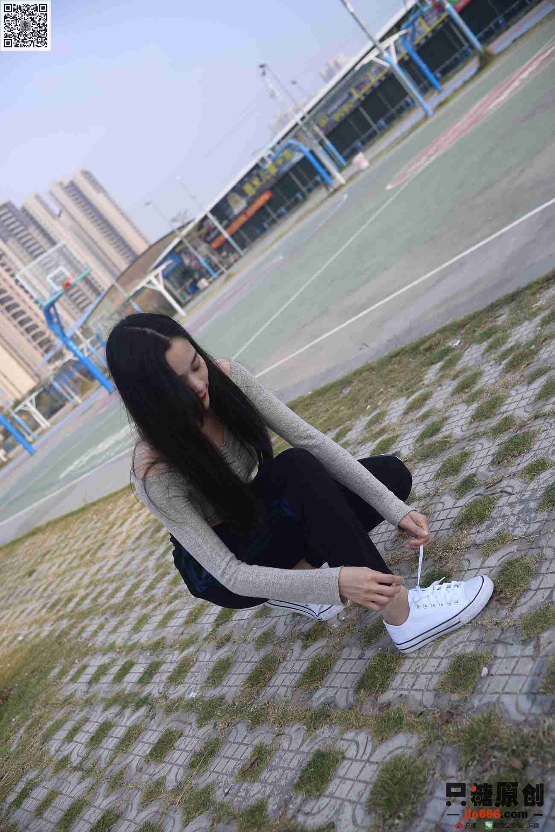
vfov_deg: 54.4
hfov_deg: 37.9
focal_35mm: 35
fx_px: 808
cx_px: 278
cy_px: 416
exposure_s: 1/500
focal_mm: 35
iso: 100
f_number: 4.5
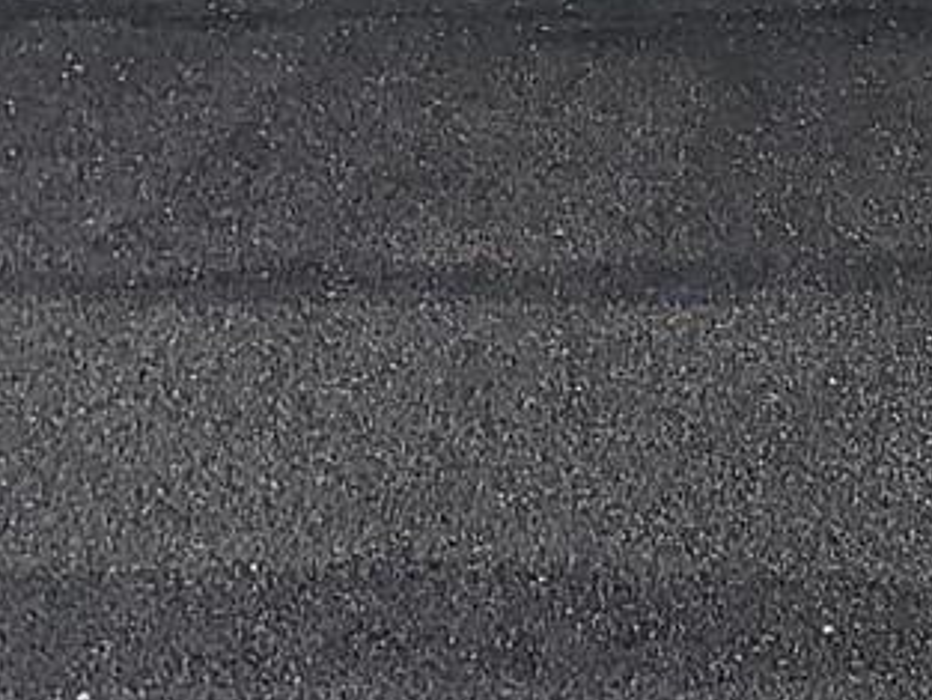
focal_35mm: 170
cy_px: -1135
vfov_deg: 7.9
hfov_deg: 11.5
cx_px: 849
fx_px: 4579
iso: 40
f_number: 1.8
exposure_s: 1/452
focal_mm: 5.4
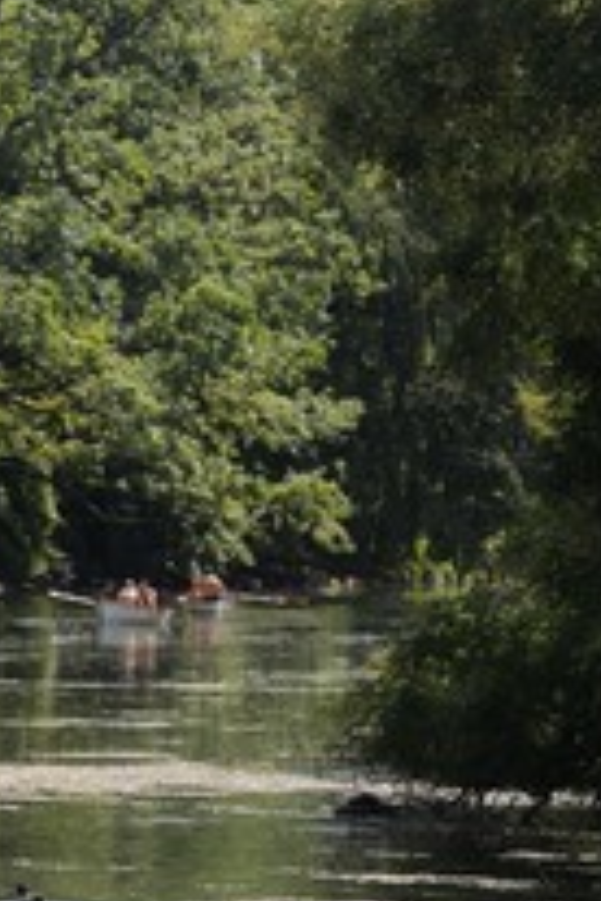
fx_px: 10166
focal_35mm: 406
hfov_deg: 3.4
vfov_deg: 5.1
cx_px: -257
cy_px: 588
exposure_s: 1/200
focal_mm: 200
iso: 200
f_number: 8
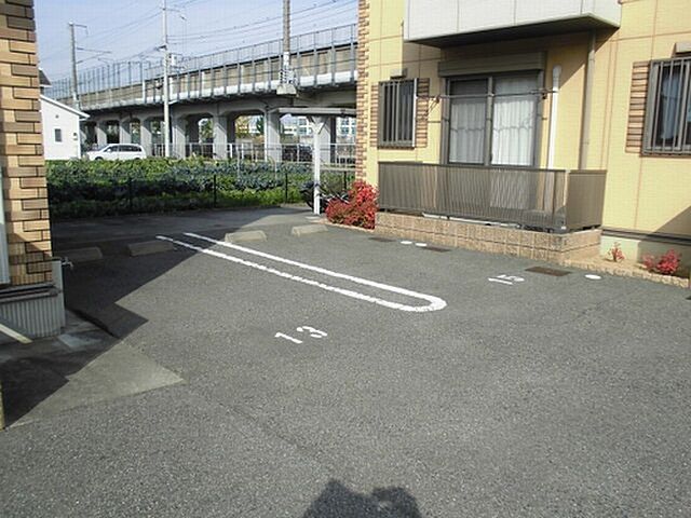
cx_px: 346
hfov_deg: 61.7
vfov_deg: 48.2
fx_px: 579
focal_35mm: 29
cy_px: 259
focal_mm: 5.3
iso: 100
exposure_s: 1/640
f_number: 3.7
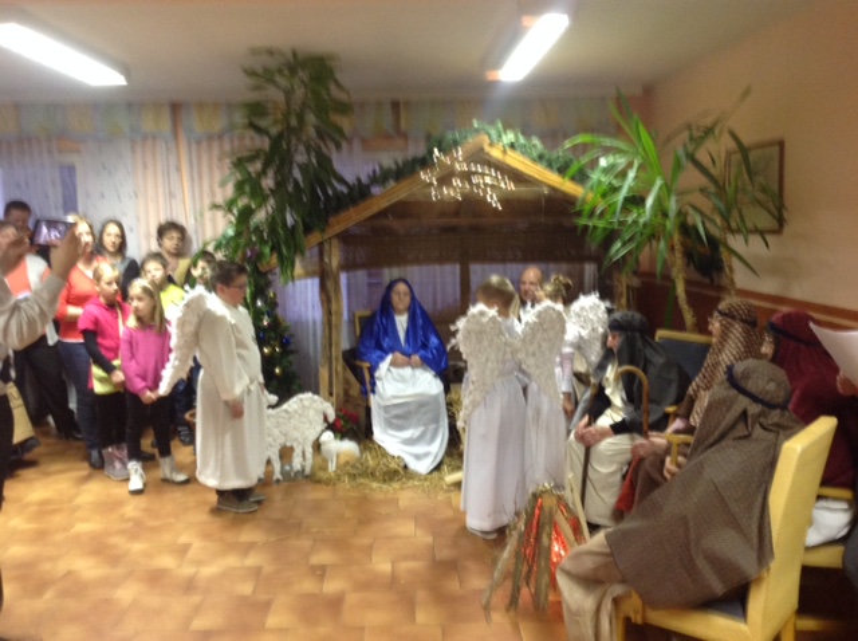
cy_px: 320
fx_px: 866
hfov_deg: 52.7
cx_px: 429
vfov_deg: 40.6
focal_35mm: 35
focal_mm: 4.28
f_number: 2.4
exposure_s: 1/15
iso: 200
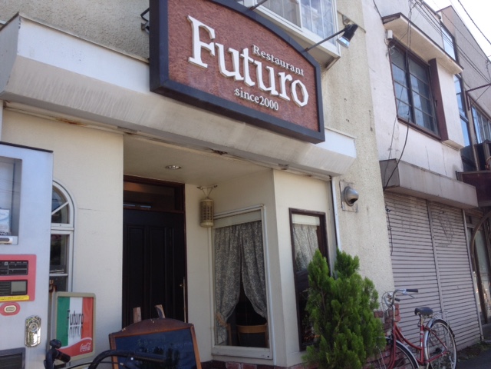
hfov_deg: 52.6
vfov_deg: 40.7
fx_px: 496
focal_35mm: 35
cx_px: 246
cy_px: 184
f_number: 2.4
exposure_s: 1/381
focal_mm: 4.28
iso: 50
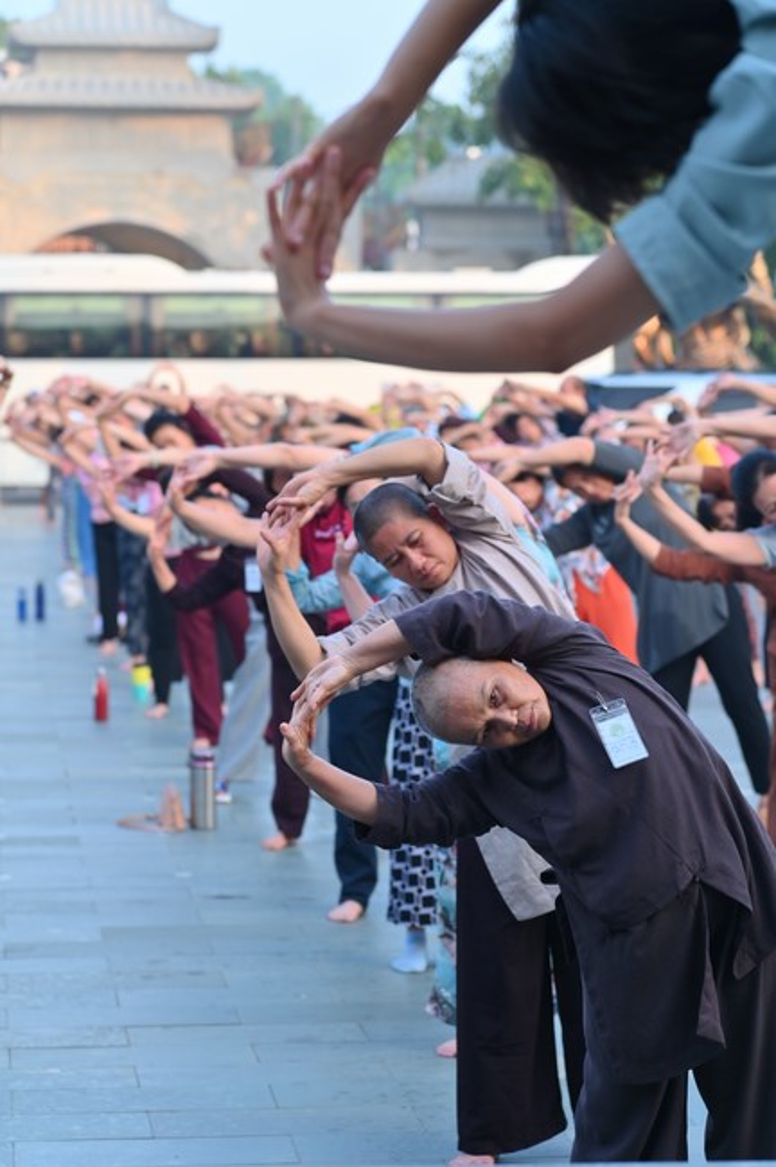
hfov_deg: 11.4
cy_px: 584
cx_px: 388
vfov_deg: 17.1
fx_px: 3888
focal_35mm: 120
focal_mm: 120
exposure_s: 1/125
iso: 200
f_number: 5.6
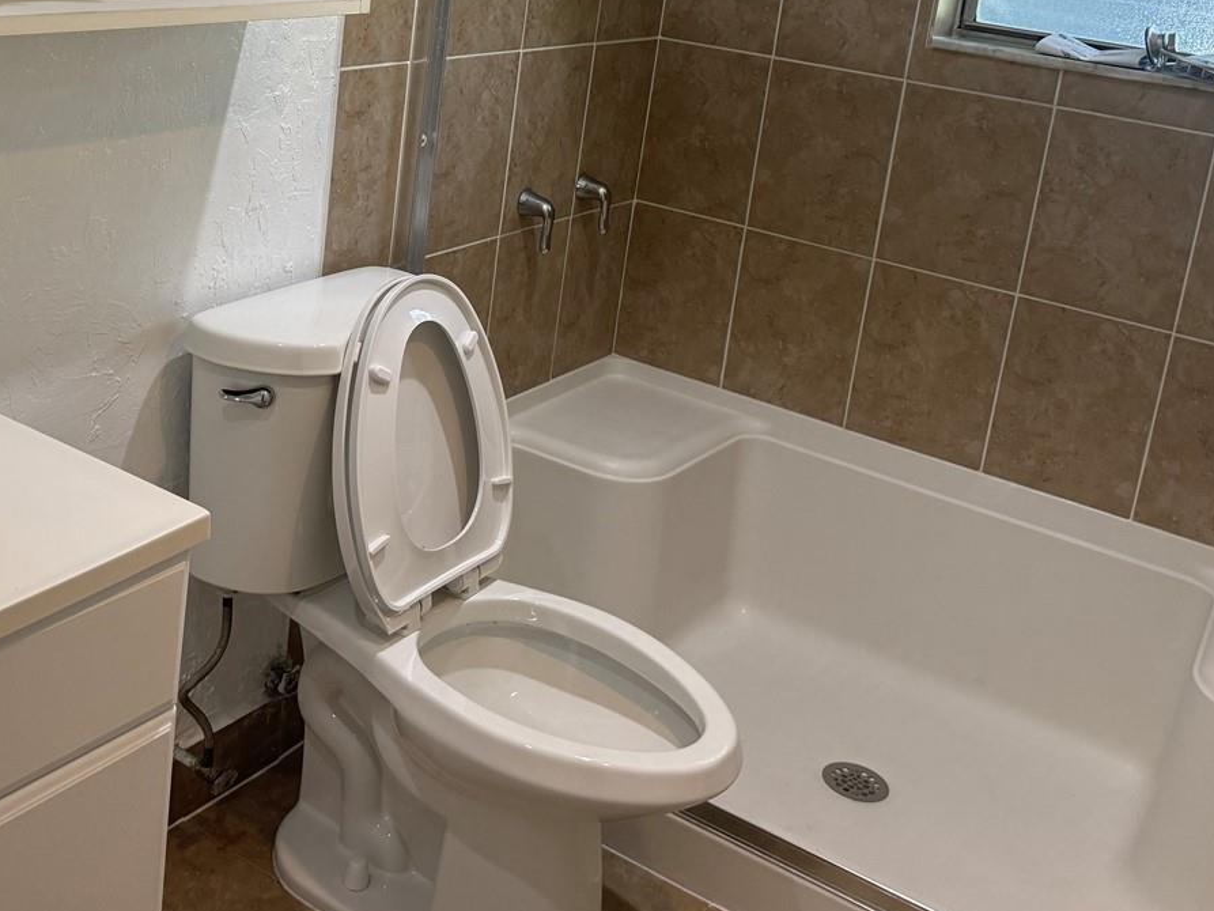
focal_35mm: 43
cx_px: 401
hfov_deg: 43.2
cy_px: 170
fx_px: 1508
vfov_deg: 32.6
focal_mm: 6.76
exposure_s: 1/120
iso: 160
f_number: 1.78
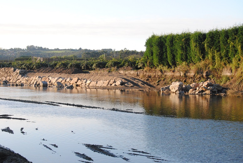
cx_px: 122
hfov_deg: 29.2
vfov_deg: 19.8
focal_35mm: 69
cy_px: 82
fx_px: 466
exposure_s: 1/400
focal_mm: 46
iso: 800
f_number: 5.3
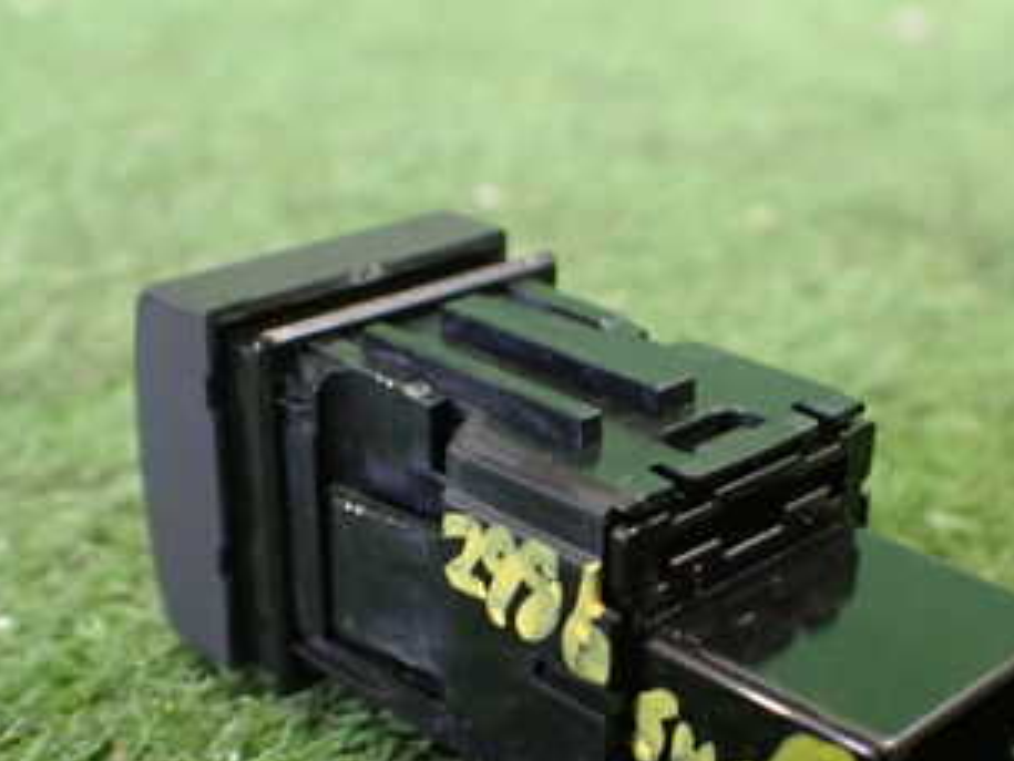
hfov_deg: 32.5
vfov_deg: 24.4
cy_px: 611
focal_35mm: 59
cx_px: 645
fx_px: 1729
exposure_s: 1/30
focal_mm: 5.4
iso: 1000
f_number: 2.3
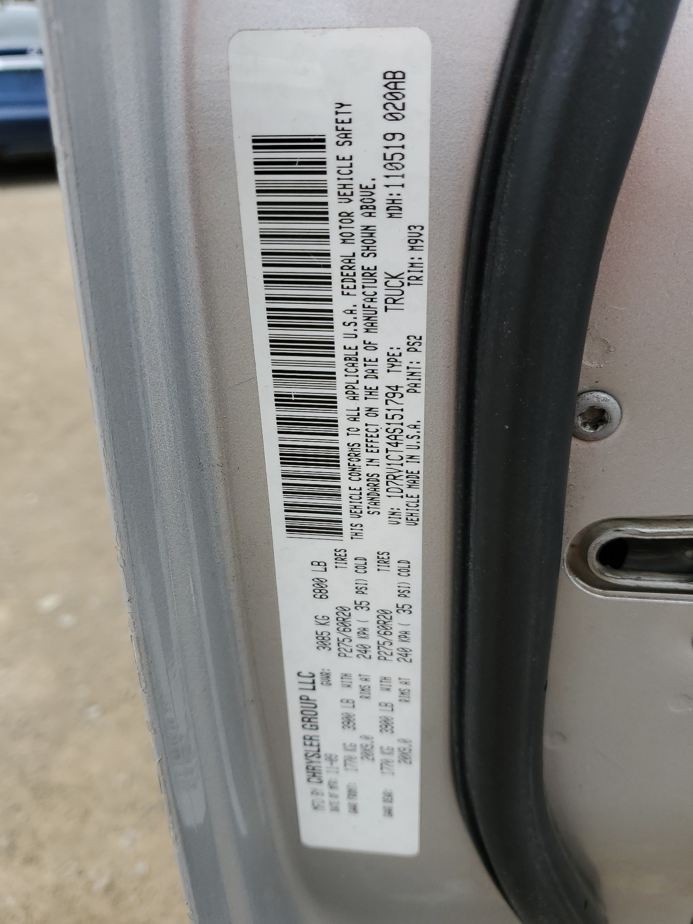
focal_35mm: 29
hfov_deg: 48.2
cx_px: 326
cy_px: 474
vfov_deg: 61.7
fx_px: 774
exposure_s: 1/588
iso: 50
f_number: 1.5
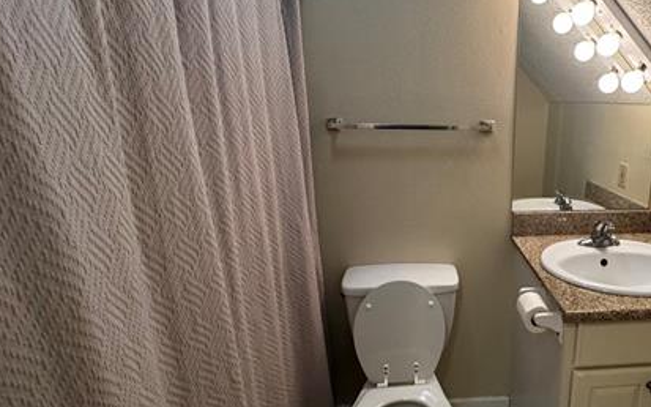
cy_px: 194
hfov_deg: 73.8
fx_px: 408
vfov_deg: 53.0
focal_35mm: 23
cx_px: 454
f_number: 2.2
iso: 320
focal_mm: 2.22
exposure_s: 1/120
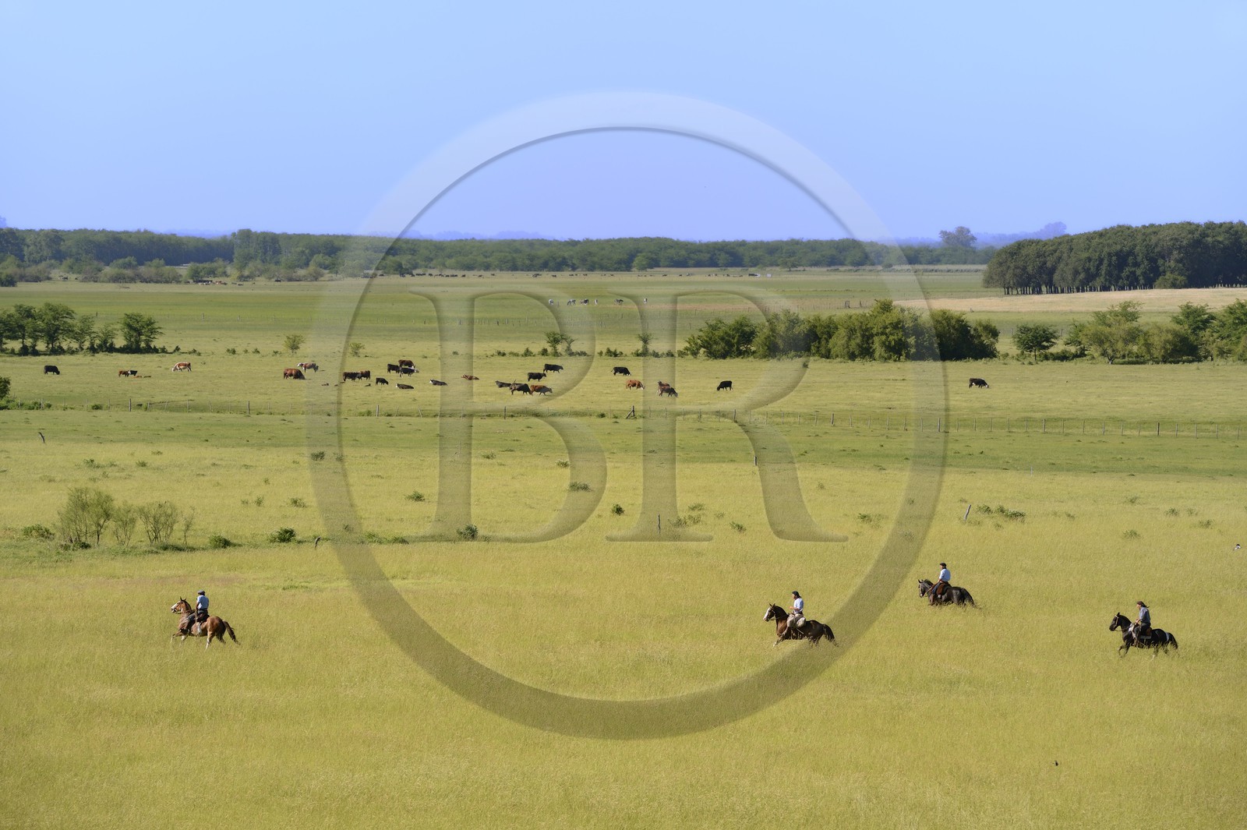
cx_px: 624
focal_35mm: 185
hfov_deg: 11.1
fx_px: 6405
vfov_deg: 7.4
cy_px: 415
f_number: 9
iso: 200
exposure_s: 1/320
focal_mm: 185
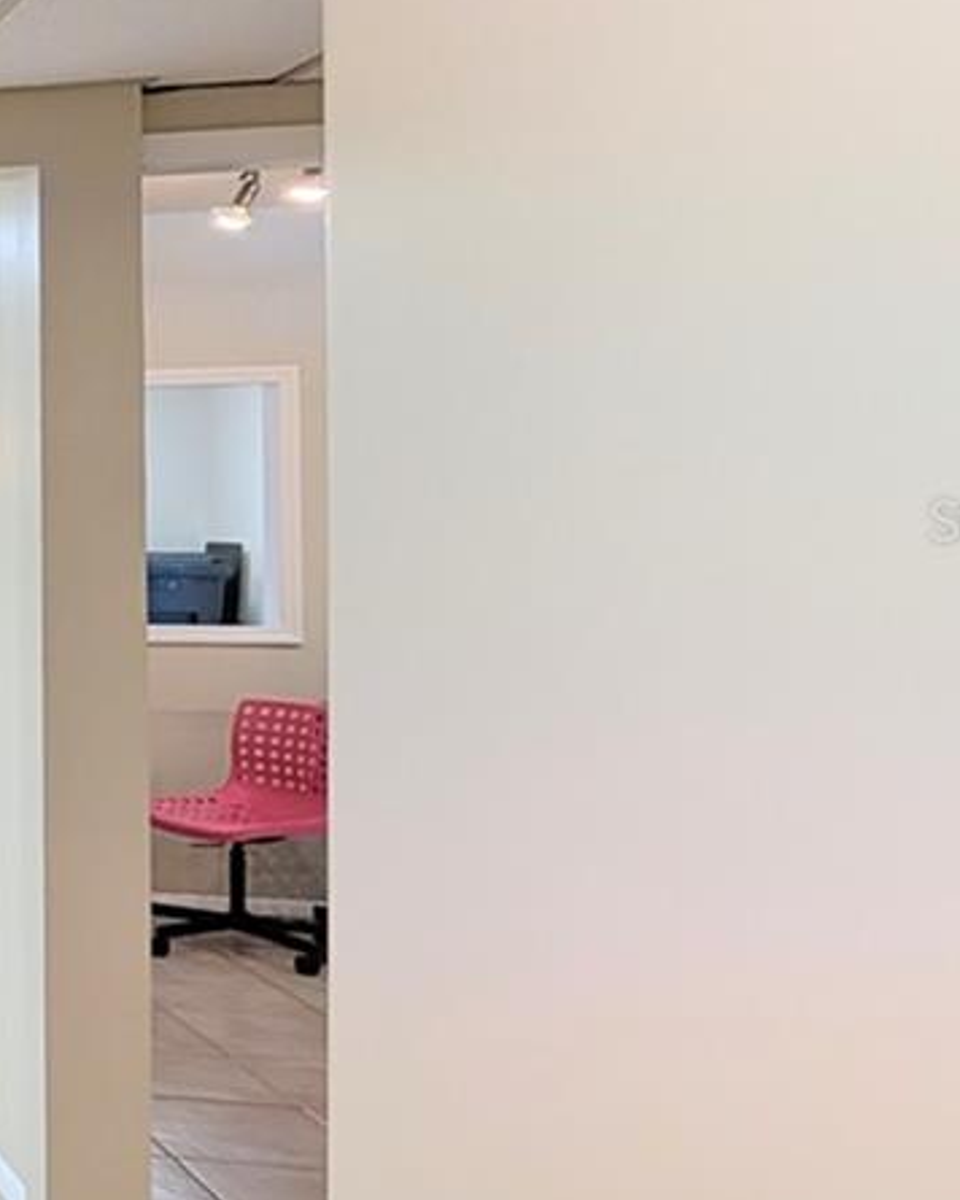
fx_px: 1492
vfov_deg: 43.7
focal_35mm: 42
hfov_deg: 19.3
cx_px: -965
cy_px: 520
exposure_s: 1/164
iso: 44
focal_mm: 2.02
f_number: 1.7
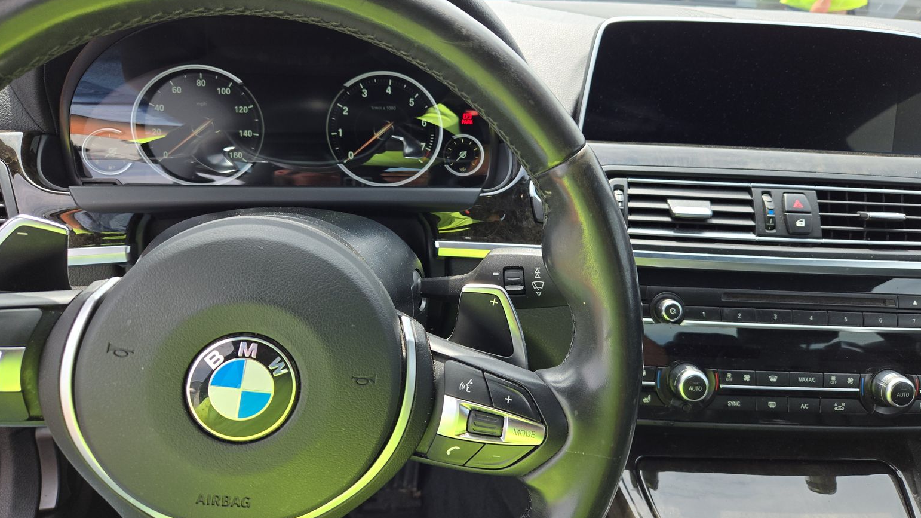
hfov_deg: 71.9
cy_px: 220
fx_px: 635
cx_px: 474
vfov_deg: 44.2
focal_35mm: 26
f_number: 1.8
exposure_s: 1/430
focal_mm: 5.4
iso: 25
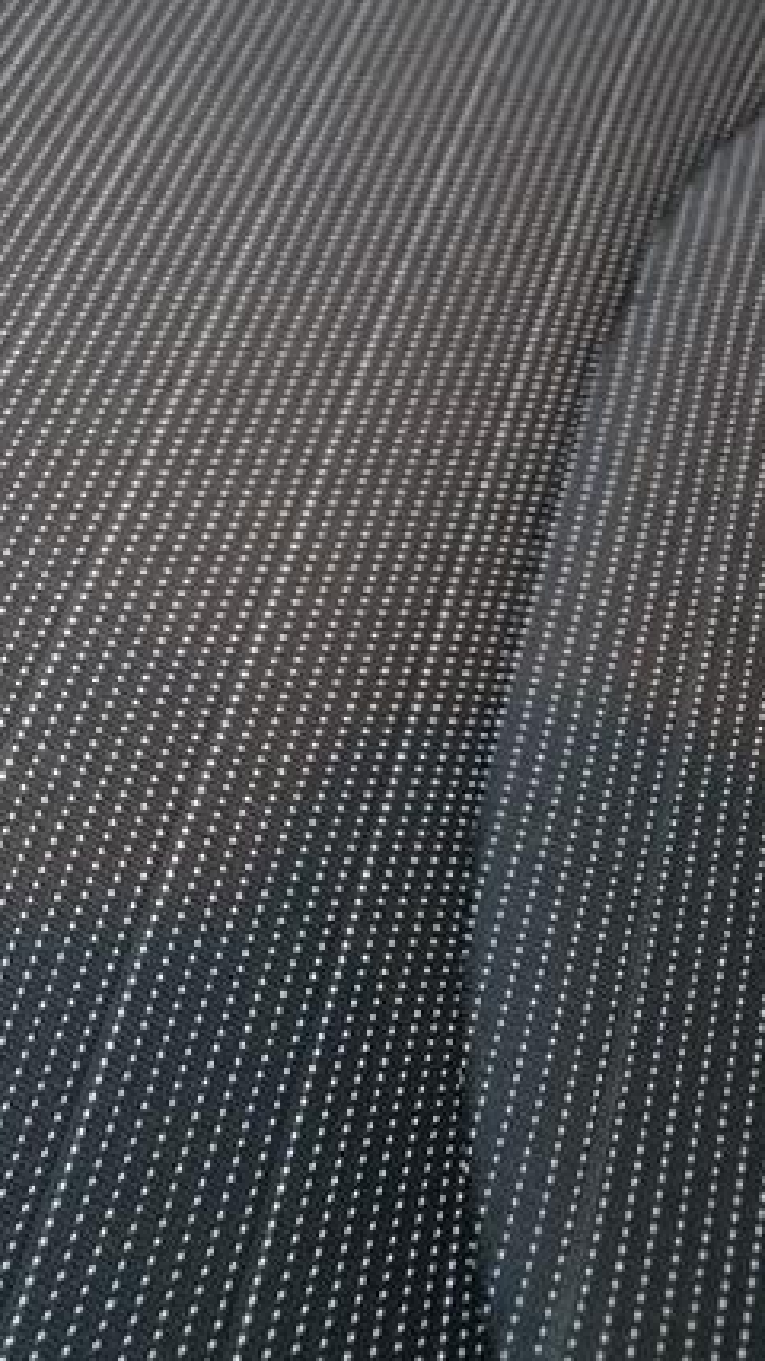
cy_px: 433
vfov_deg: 43.0
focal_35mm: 47
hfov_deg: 21.1
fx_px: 1696
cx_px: -418
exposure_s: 1/40
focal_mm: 6.3
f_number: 1.7
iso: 1600
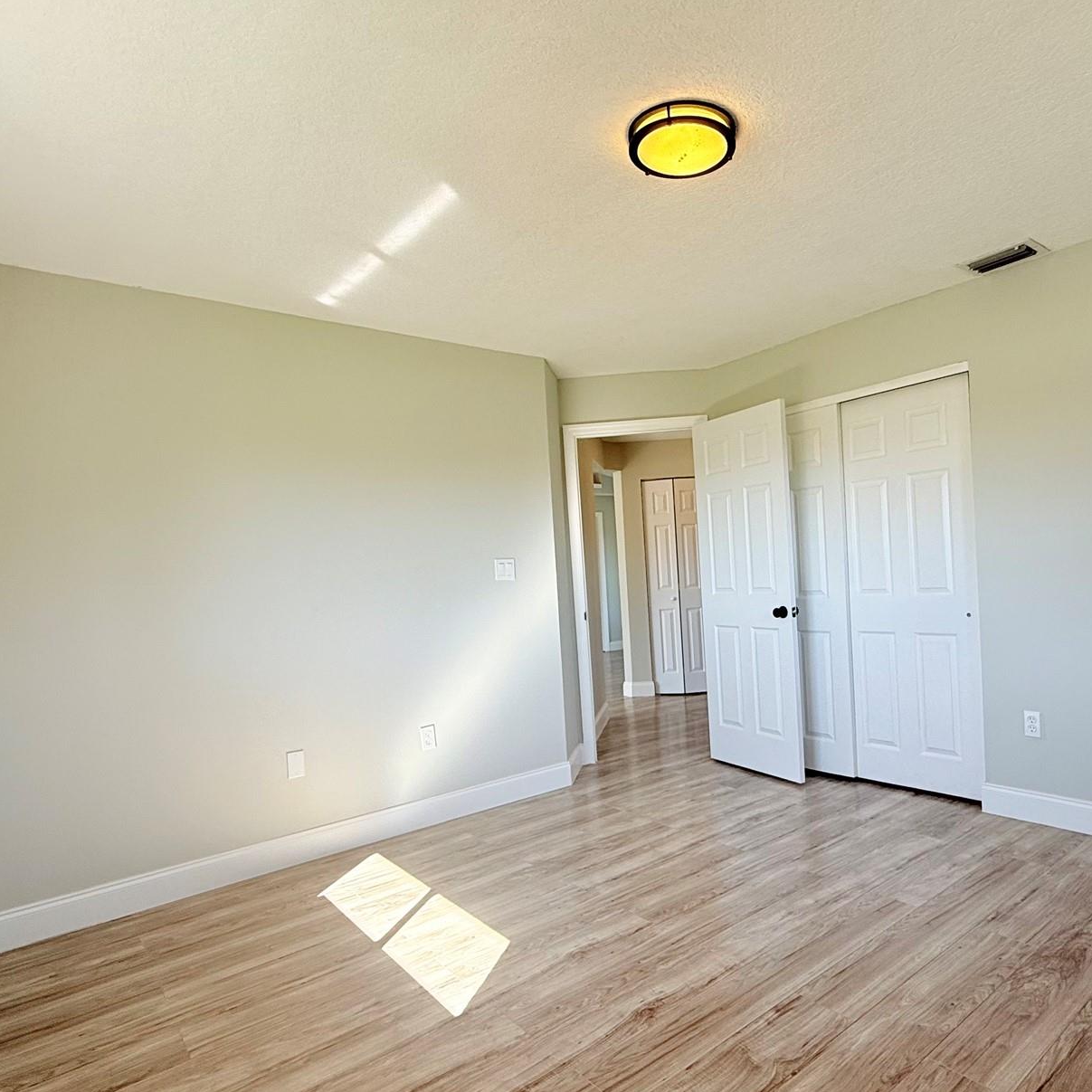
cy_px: 589
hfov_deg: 71.3
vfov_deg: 72.0
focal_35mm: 21
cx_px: 663
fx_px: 749
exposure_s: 1/179
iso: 64
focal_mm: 2.22
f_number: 2.2
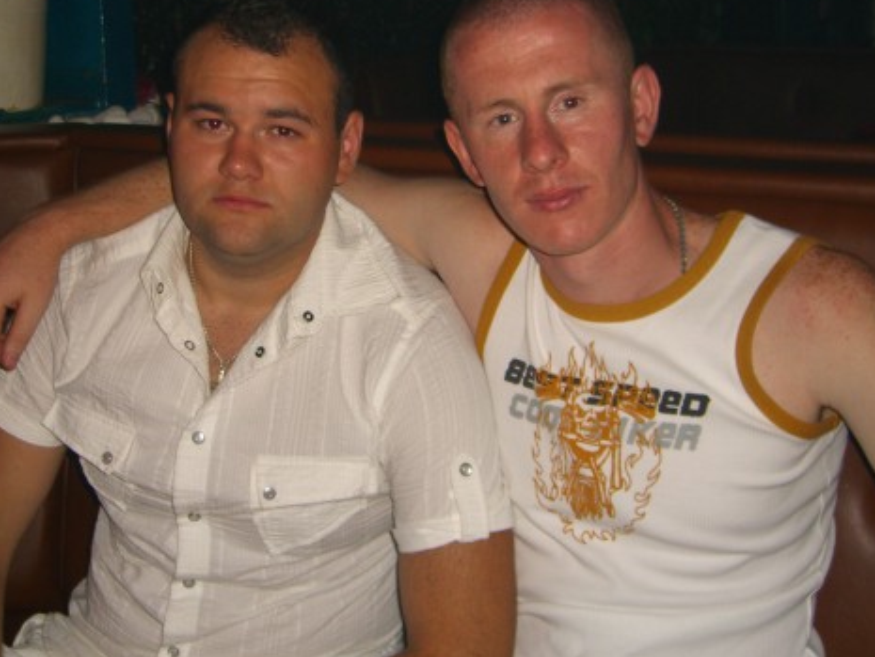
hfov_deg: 38.8
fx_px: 1239
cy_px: 245
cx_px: 376
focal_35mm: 49
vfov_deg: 29.6
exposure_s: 1/60
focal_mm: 7.9
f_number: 2.8
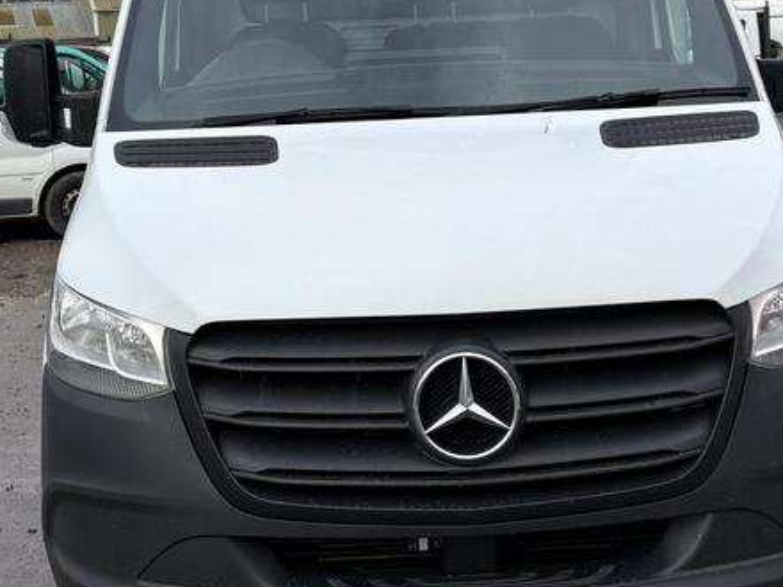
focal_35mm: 53
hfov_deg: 36.2
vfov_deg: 27.2
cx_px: 397
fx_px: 1199
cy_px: 162
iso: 50
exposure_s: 1/1550
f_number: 1.6
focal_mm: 5.96
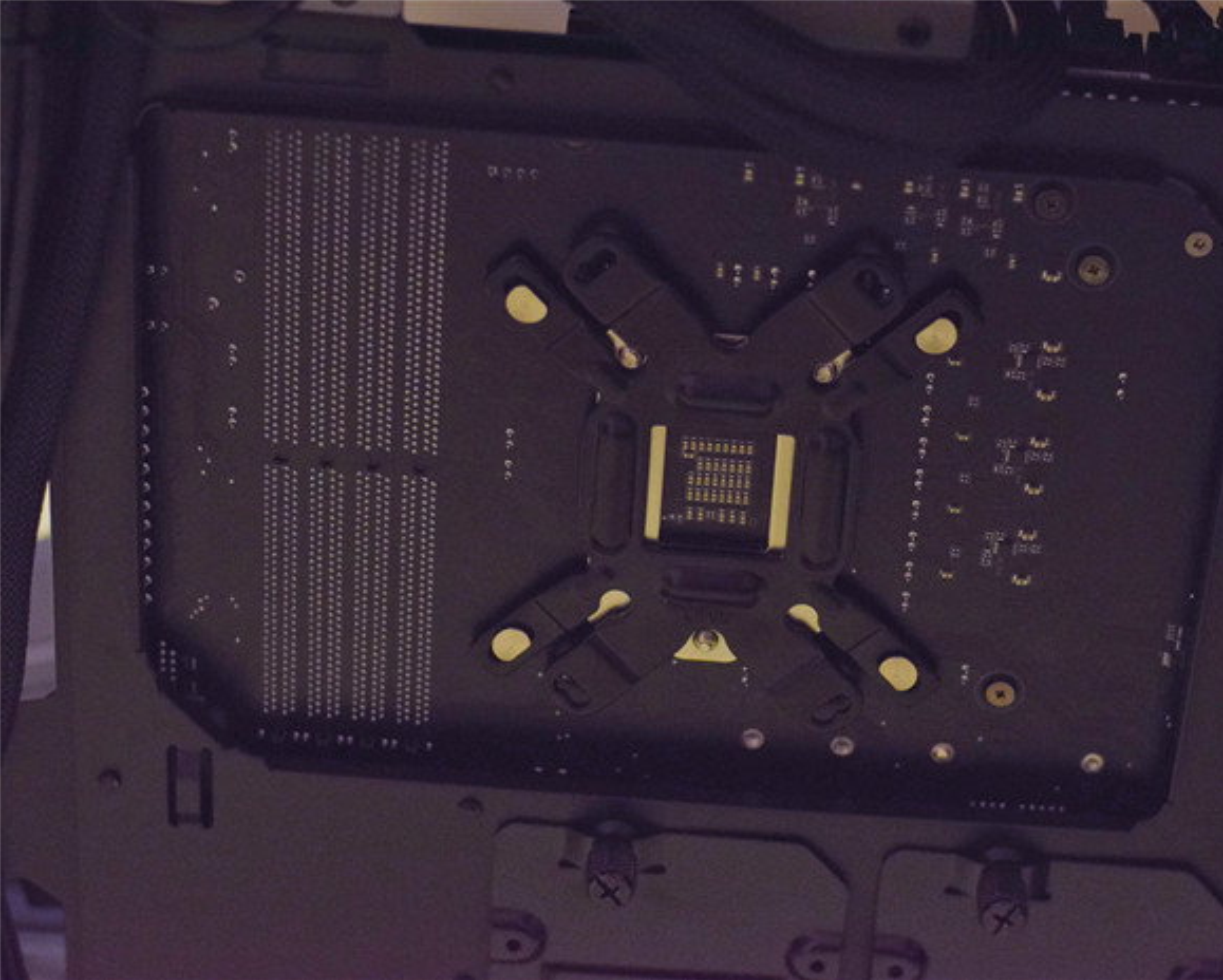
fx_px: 3079
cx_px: 737
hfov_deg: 22.4
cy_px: 490
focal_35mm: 85
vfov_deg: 18.1
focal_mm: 50
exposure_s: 1/60
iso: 800
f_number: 2.8
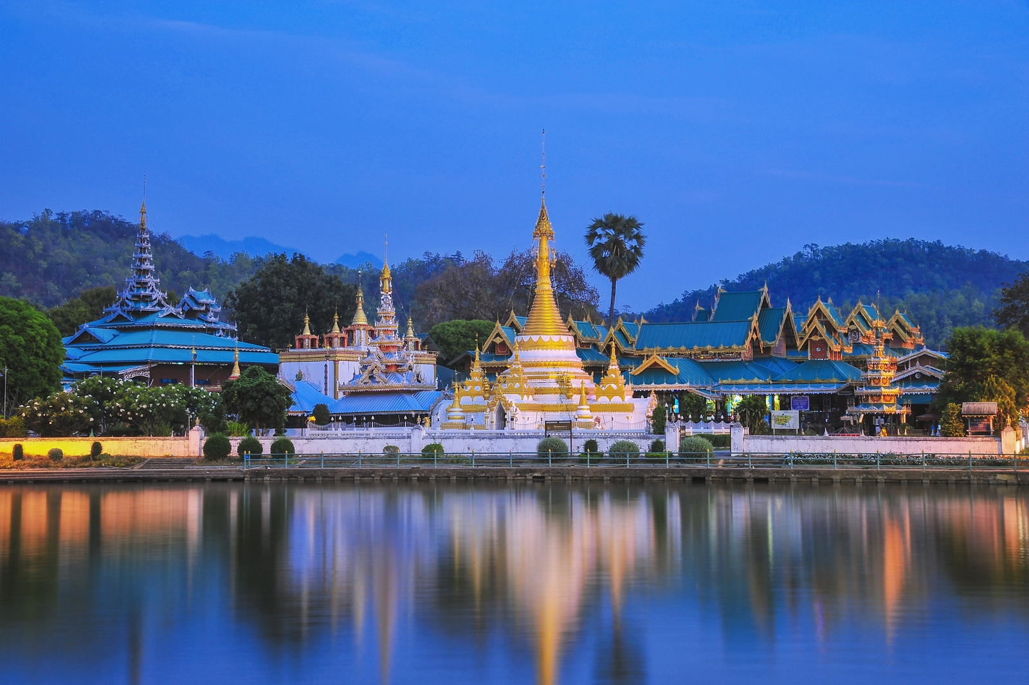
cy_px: 342
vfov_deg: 20.6
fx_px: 1885
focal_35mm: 66
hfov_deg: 30.5
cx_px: 514
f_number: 18
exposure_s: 30
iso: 200
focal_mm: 66
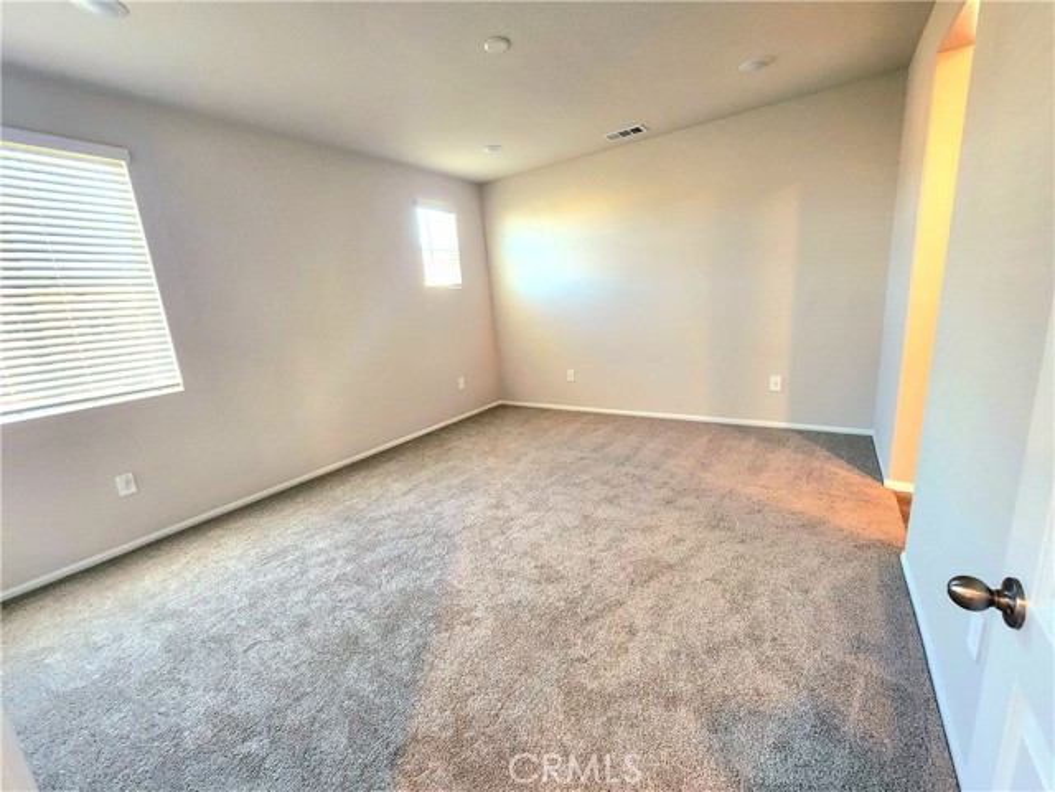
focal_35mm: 13
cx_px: 528
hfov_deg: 106.2
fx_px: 396
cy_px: 396
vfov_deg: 89.9
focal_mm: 2.2
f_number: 2.2
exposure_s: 1/60.2
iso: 250
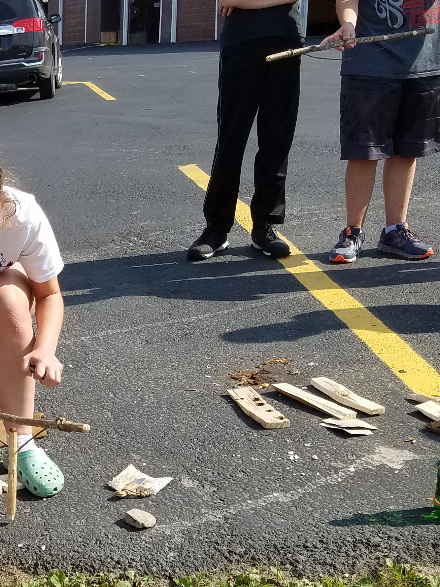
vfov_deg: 32.4
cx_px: -46
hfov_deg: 23.3
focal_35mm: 59
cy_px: 394
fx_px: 1000
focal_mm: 4.2
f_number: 1.7
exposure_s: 1/1924
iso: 50
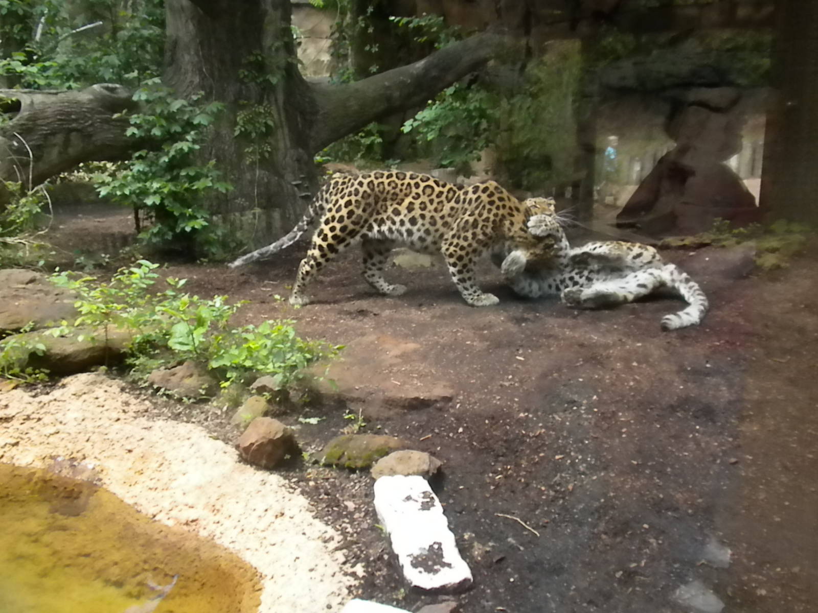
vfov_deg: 38.7
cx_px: 409
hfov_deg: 50.1
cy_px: 306
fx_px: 874
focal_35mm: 37
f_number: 10
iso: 640
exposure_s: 1/82.5
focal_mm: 6.6
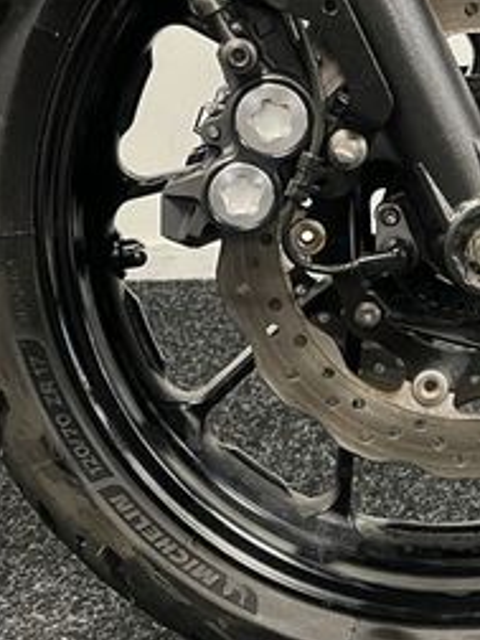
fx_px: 1220
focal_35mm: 66
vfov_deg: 29.1
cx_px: 442
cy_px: 196
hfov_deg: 21.7
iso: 320
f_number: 1.6
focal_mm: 5.1
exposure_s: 1/50
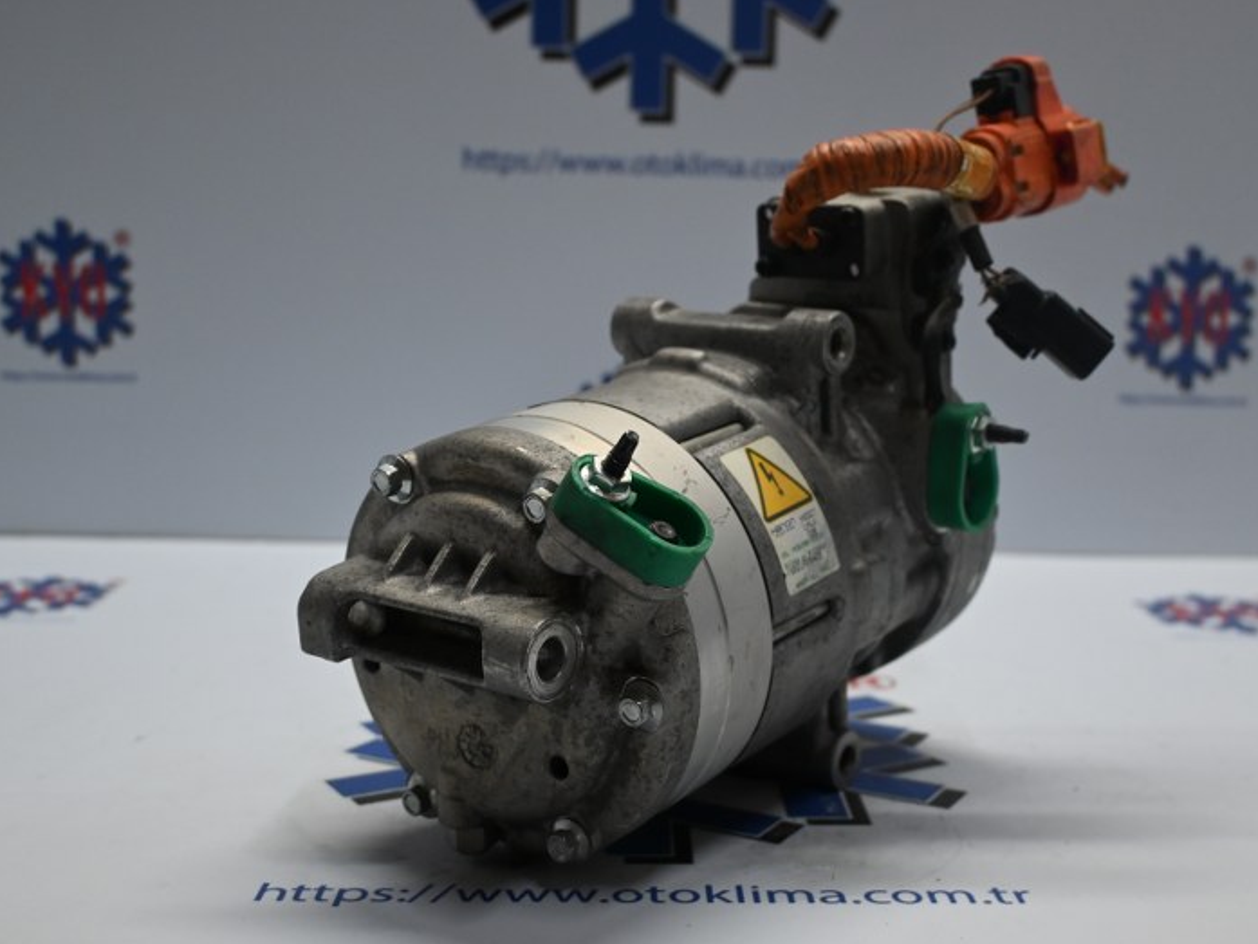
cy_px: 479
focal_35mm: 44
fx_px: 1593
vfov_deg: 33.0
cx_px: 686
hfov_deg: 43.0
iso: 720
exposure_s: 1/125
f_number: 4.5
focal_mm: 26.5
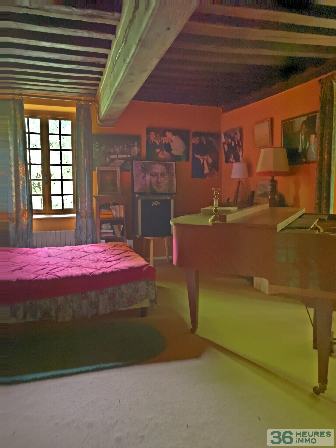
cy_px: 224
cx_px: 168
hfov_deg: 53.1
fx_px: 336
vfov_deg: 67.3
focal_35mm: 26
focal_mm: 4
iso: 500
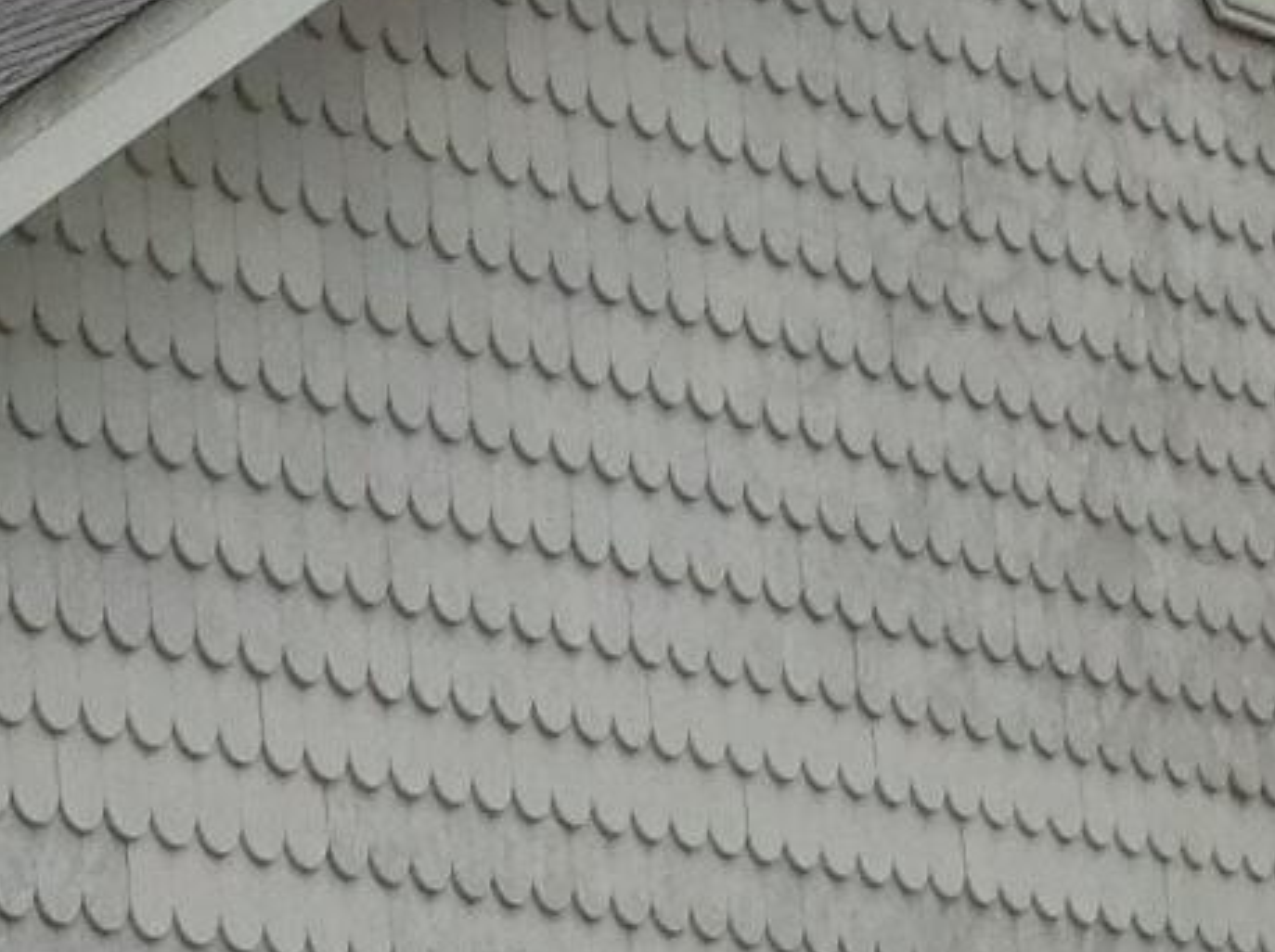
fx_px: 7281
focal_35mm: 198
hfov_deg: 9.0
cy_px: 2433
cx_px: -1768
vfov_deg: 7.0
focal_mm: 4.28
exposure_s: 1/1314
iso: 50
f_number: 2.4
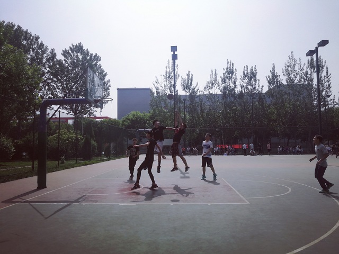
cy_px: 127
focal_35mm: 27
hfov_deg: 65.3
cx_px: 170
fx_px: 264
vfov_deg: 51.4
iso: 50
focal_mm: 3.84
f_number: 4
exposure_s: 1/1745
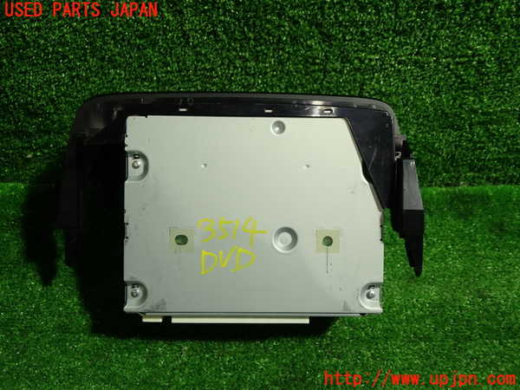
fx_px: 451
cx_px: 260
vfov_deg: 46.8
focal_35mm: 30
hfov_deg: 60.0
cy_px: 195
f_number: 2.3
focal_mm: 5.4
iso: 200
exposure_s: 1/40
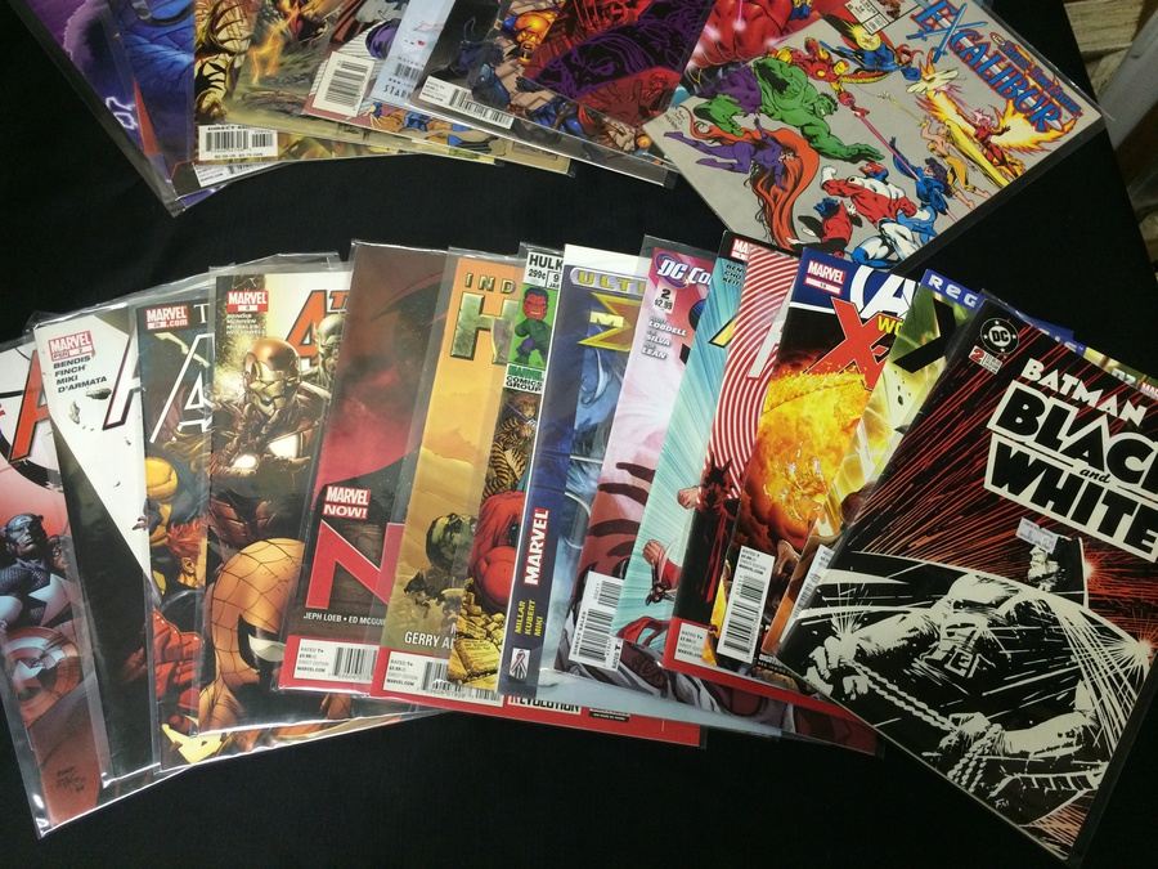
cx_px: 579
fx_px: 1004
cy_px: 434
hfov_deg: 60.0
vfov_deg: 46.8
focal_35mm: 30
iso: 200
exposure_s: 1/30
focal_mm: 4.12
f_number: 2.2
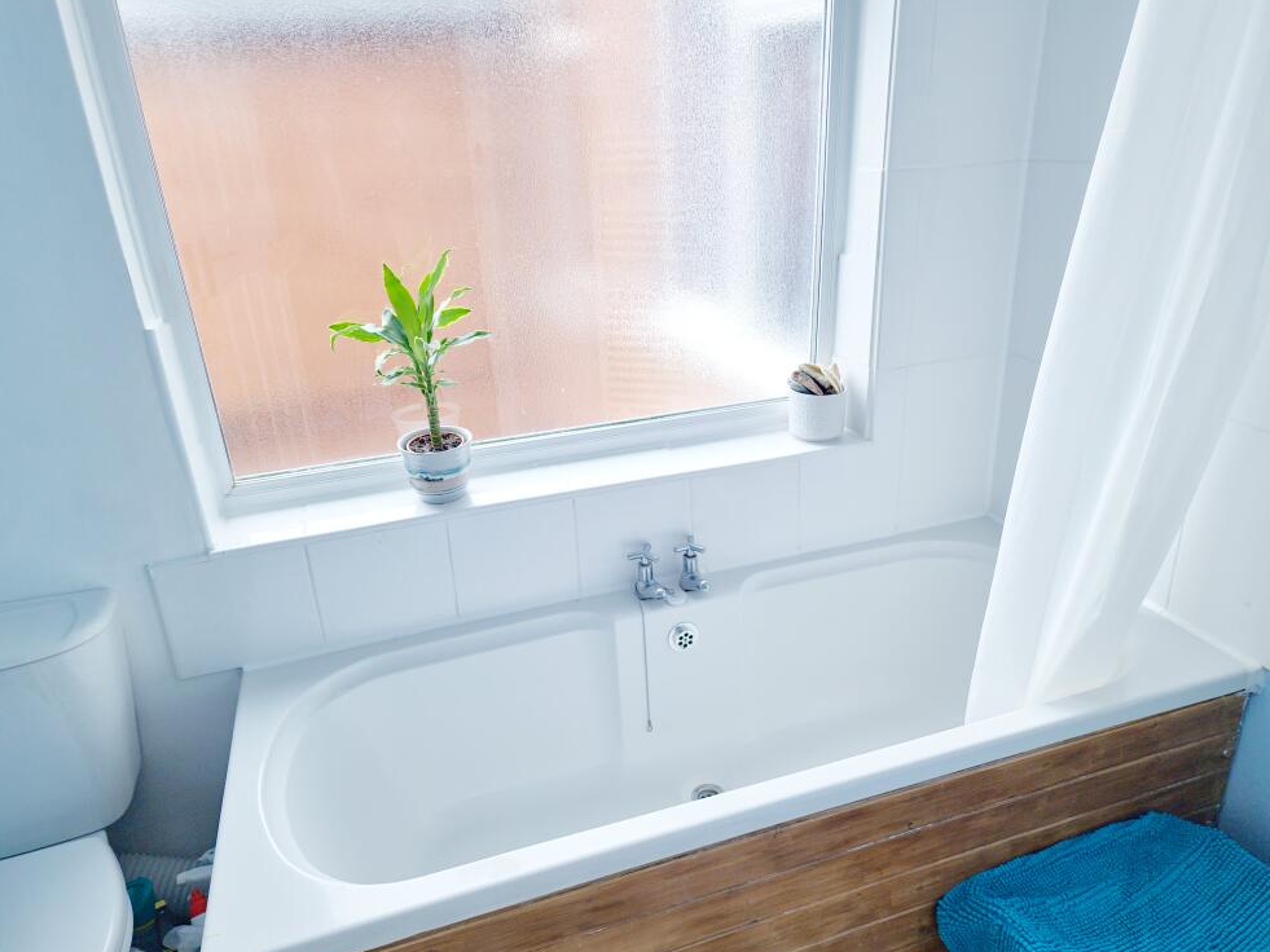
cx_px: 641
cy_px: 468
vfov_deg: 56.8
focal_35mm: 24
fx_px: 881
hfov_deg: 71.6
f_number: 1.8
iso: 200
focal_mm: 6.4
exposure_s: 1/218
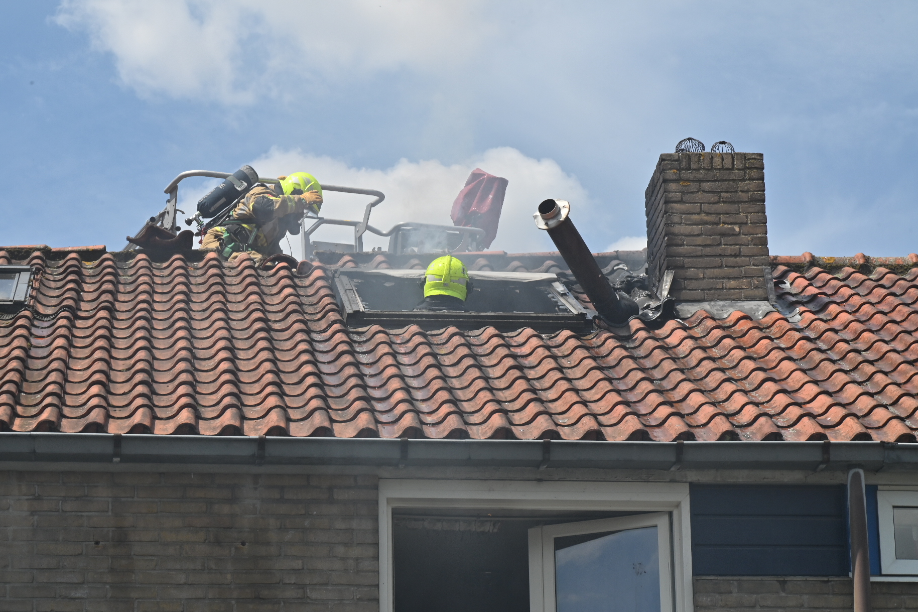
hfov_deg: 16.3
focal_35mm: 126
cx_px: 442
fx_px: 3212
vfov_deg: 10.9
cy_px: 293
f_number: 14
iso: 400
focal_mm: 120
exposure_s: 1/400
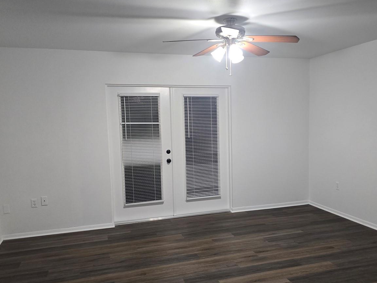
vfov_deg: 44.2
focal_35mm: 32
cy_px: 151
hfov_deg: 56.7
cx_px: 209
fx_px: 349
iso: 500
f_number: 1.7
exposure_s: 1/120
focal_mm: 6.3
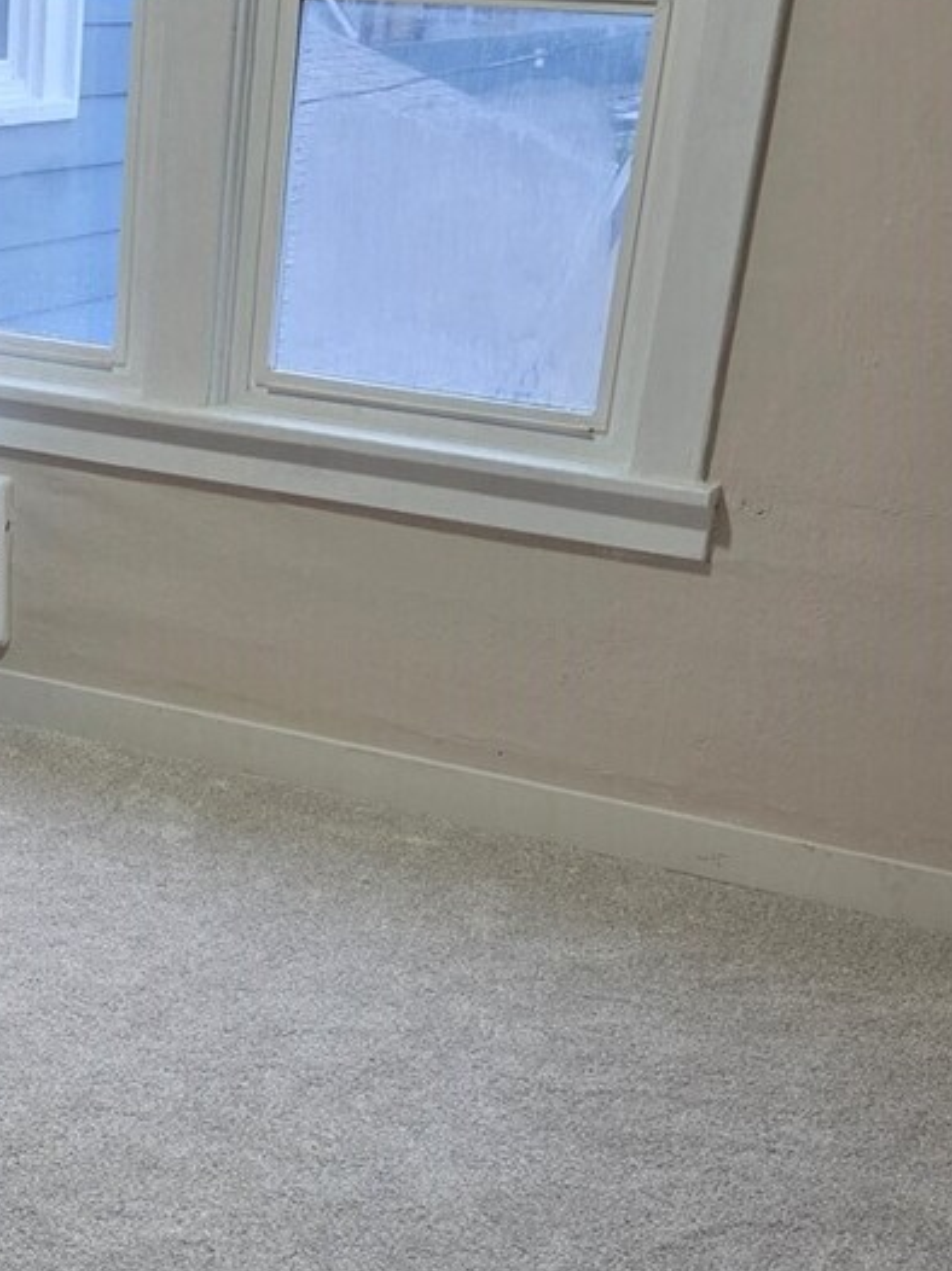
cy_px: 988
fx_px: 2312
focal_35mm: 63
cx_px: 34
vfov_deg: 30.1
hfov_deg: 22.5
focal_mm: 5.4
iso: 400
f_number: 1.8
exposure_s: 1/120
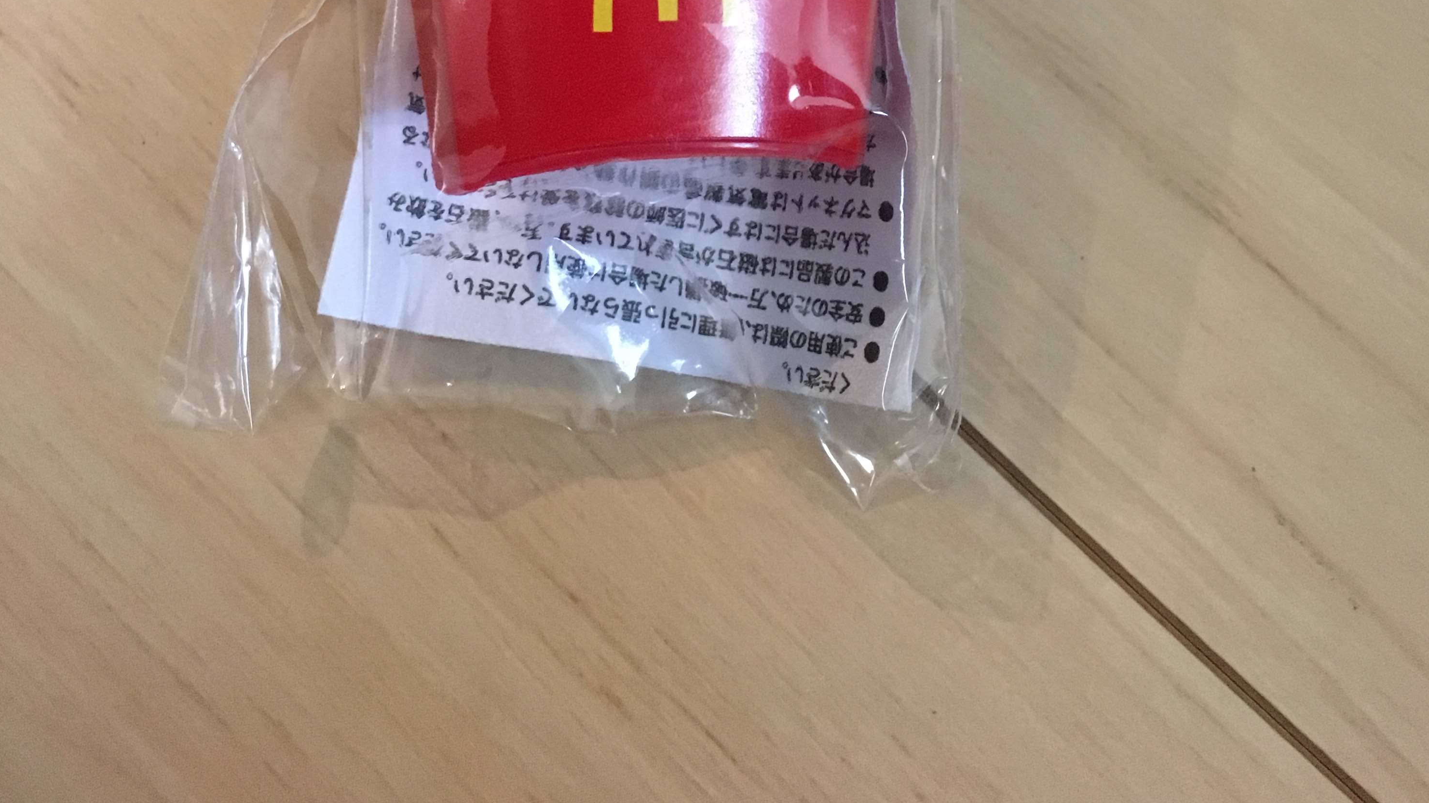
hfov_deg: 47.4
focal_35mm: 43
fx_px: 1629
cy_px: -152
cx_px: 726
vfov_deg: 25.1
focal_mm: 4.15
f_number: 2.2
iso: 250
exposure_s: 1/15
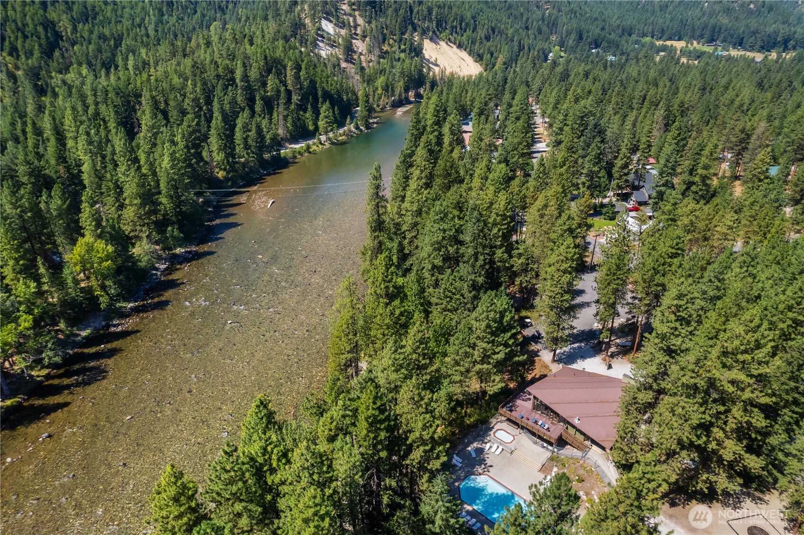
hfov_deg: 78.6
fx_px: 491
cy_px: 268
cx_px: 402
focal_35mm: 22
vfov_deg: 57.2
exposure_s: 1/4000
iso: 100
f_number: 2.8
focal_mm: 8.38
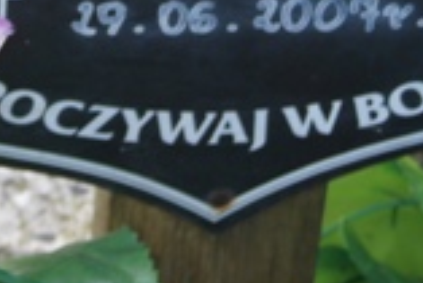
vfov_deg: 4.9
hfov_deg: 7.5
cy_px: -234
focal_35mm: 275
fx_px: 3235
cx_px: 159
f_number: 5.6
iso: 200
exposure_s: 1/80
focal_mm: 45
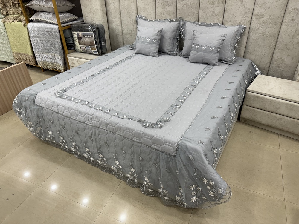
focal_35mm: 24
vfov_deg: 56.8
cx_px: 150
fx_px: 207
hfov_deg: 71.6
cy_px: 112
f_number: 1.78
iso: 125
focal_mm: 6.76
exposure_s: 1/100
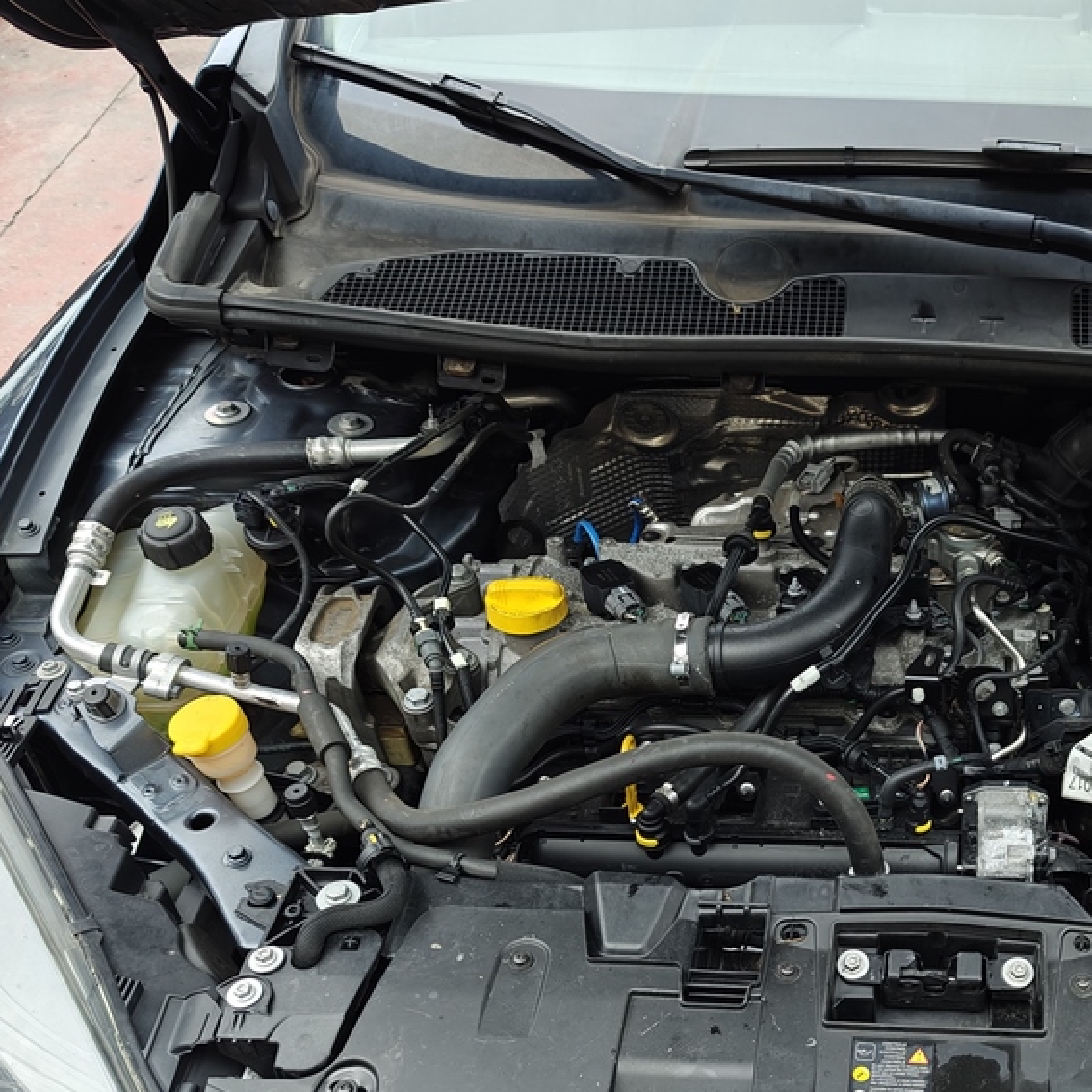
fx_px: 1535
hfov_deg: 37.0
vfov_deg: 38.5
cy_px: 772
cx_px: 953
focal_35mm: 43
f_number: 1.69
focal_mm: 6.06
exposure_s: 1/166
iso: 50
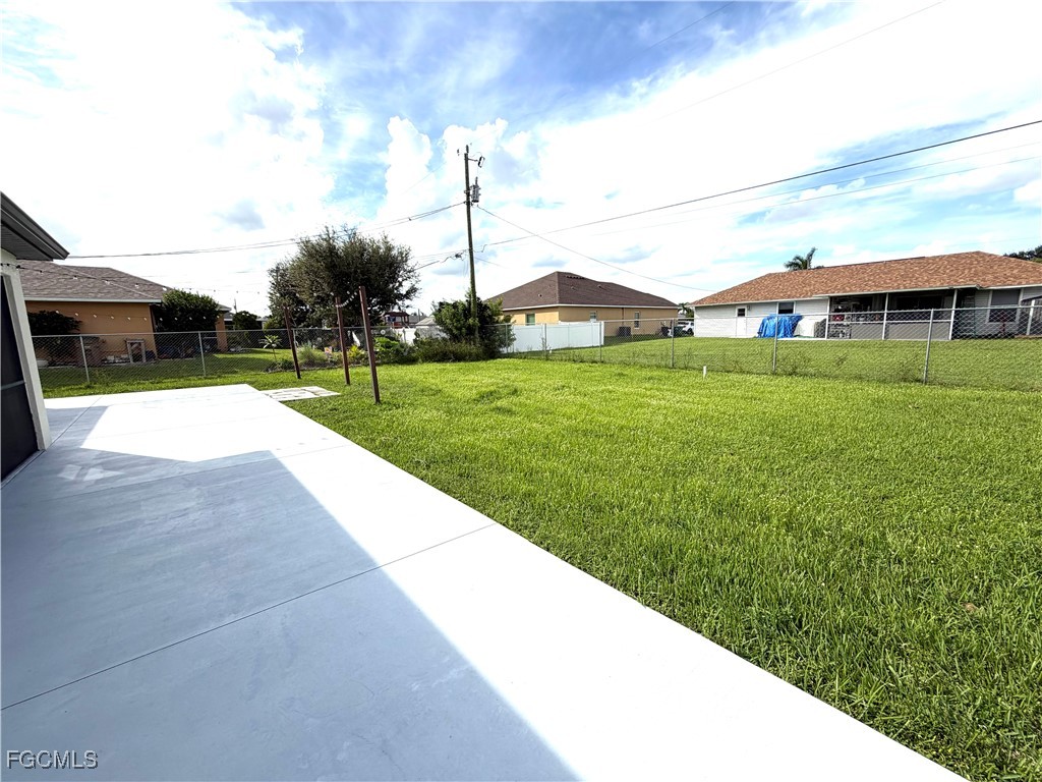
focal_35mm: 14
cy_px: 391
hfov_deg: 102.1
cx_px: 521
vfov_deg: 85.7
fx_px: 421
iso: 20
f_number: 2.2
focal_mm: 2.22
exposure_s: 1/1259
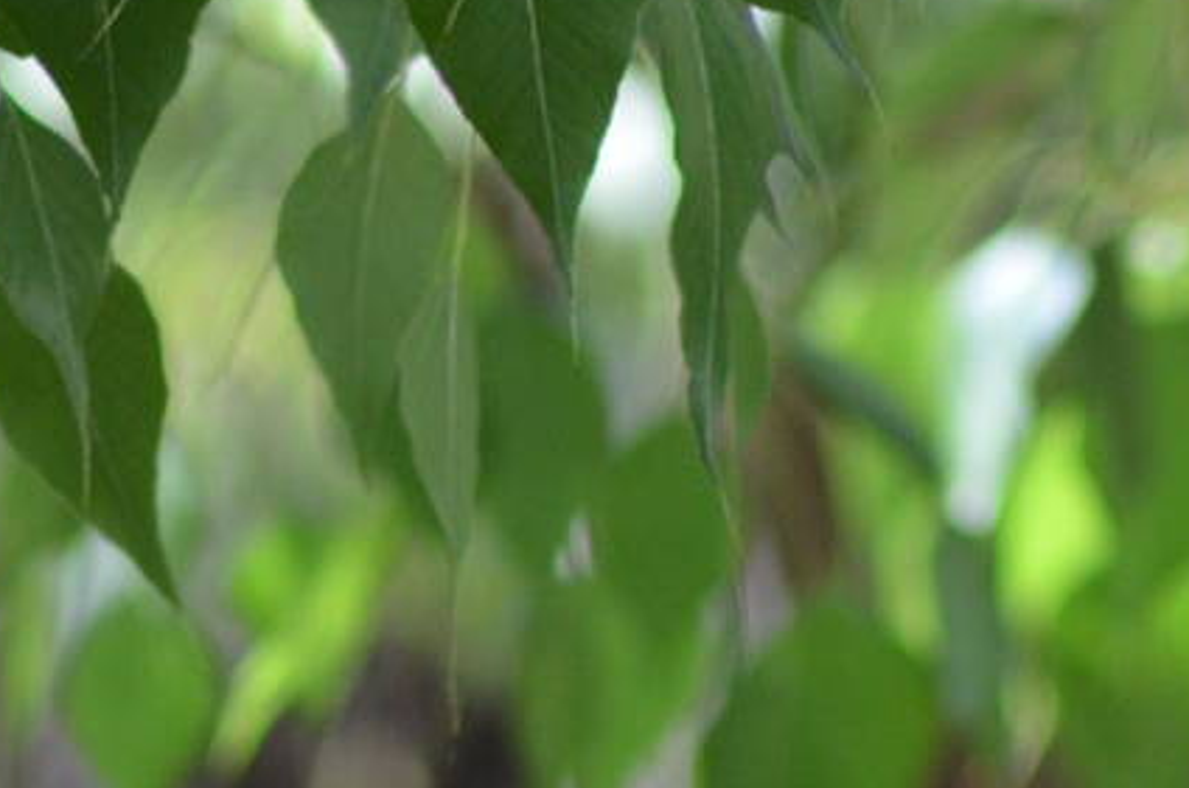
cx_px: 367
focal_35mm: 1189
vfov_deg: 1.2
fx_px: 39196
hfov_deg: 1.7
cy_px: 1399
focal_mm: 210
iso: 1000
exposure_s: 1/500
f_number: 4.8
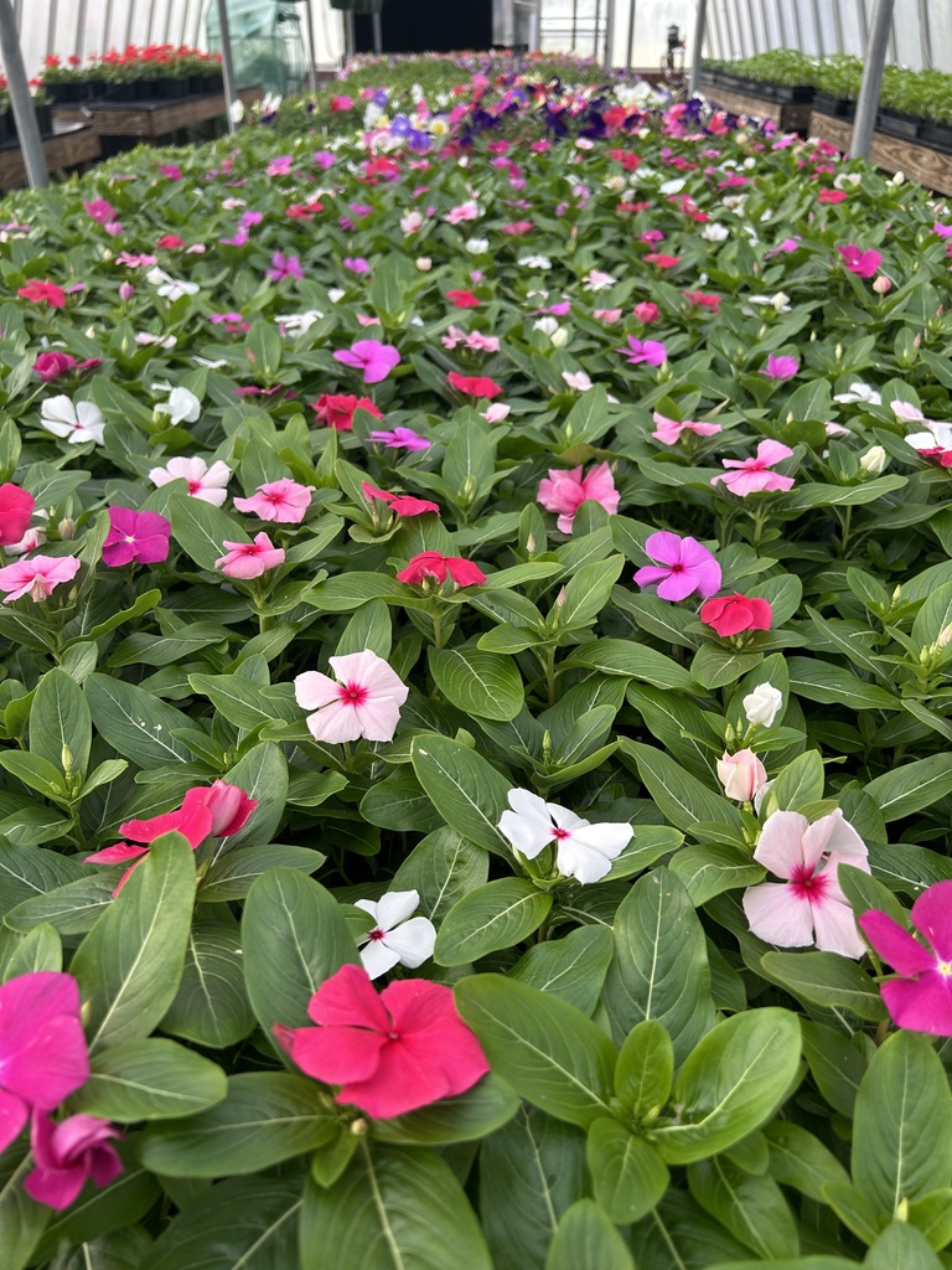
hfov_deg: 53.1
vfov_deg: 67.3
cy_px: 635
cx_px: 476
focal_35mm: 26
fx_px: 953
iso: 40
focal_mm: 5.7
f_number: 1.5
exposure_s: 1/178
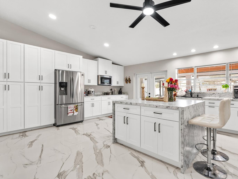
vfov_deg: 71.6
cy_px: 90
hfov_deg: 87.6
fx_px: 124
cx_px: 128
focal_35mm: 18
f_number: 8
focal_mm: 16
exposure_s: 1/2
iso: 400
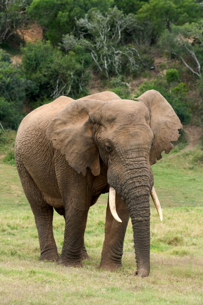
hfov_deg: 6.1
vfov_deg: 9.1
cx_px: 102
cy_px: 152
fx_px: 1902
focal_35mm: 225
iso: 800
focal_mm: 150
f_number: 6.3
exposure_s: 1/800
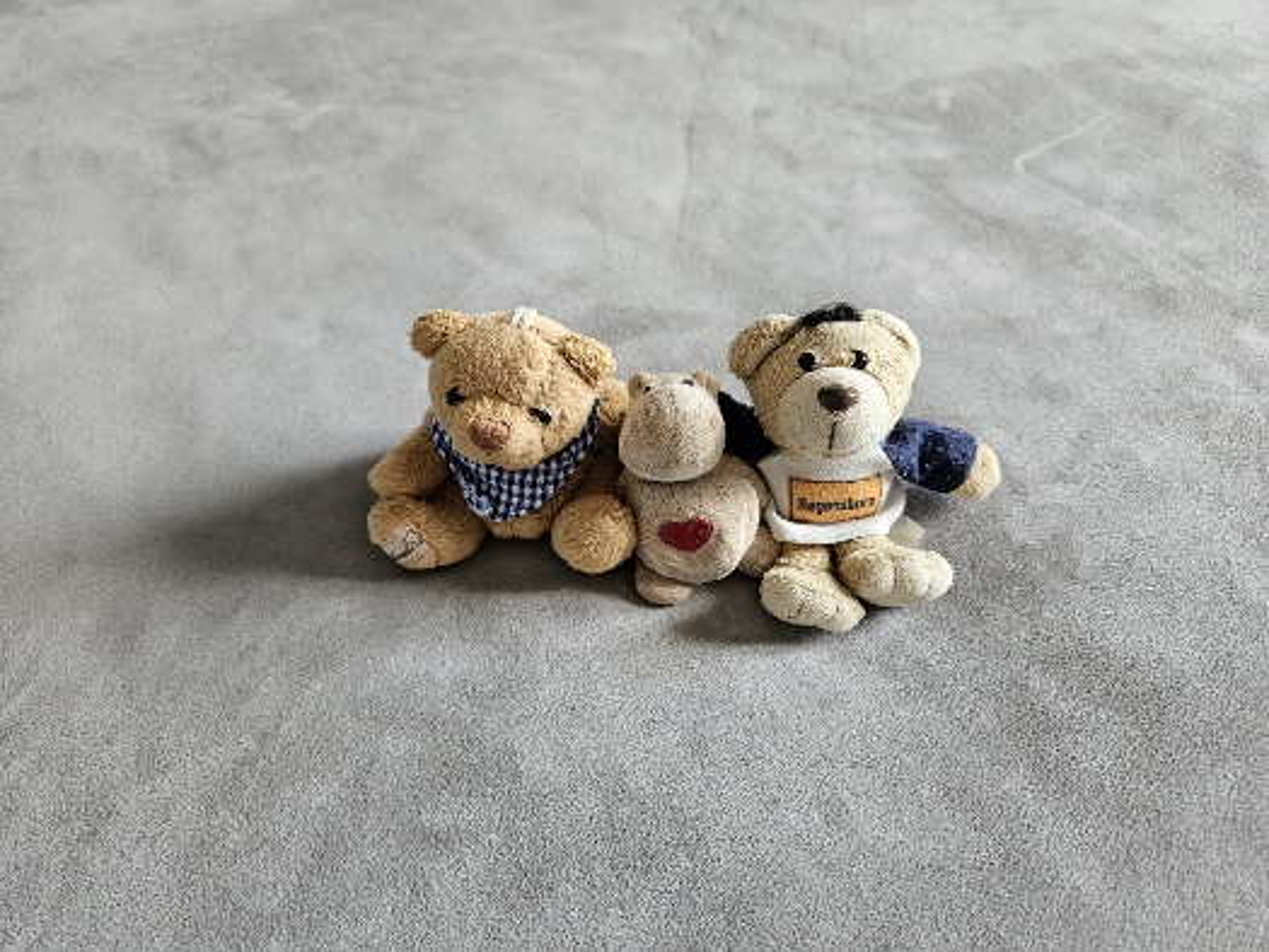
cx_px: 634
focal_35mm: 23
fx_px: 843
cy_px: 476
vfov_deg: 58.9
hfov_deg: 73.9
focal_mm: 5.4
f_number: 1.8
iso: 400
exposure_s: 1/100
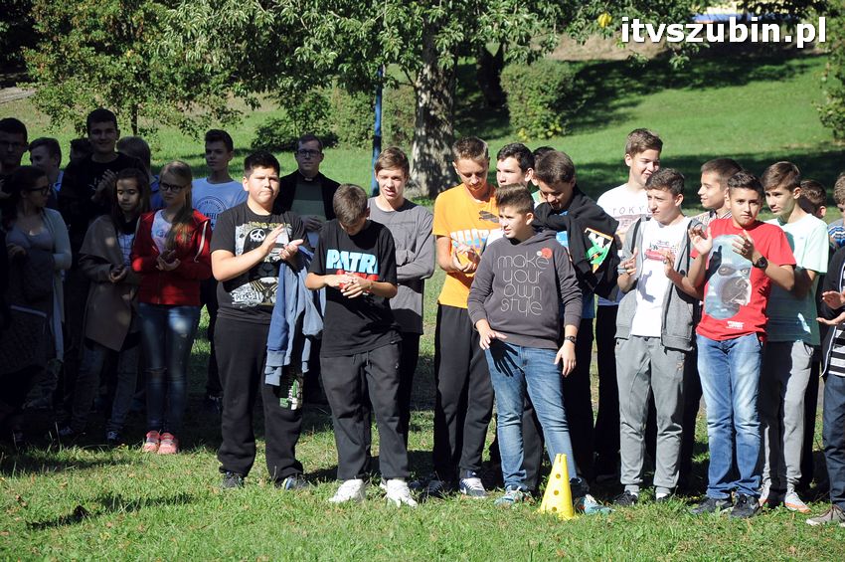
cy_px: 281
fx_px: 3693
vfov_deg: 8.7
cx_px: 422
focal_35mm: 158
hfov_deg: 13.1
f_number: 7.1
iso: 400
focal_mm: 105
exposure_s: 1/800
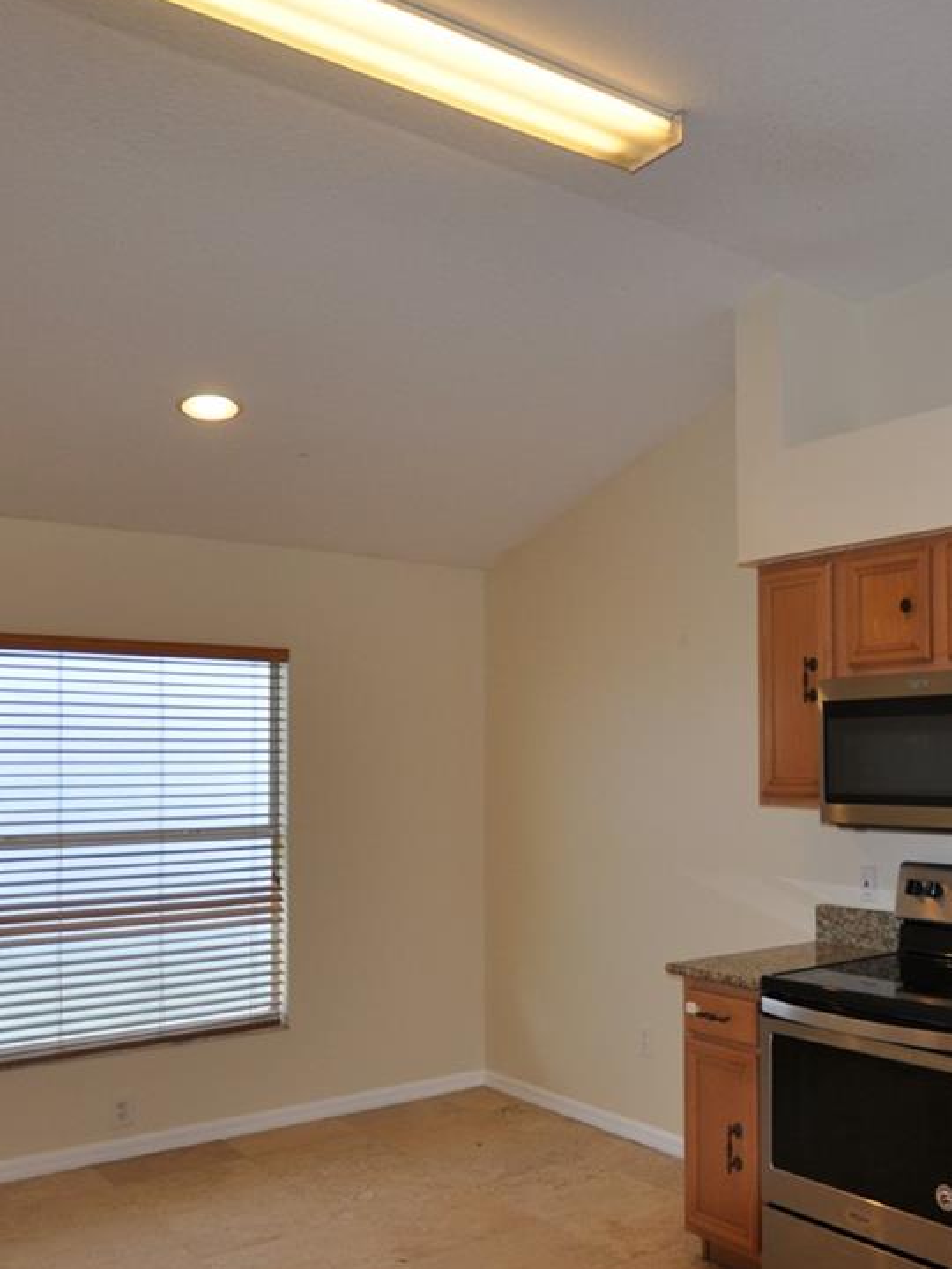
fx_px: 1173
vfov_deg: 56.6
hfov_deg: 40.9
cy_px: 726
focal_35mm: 32
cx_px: 846
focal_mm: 10
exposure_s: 1/200
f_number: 3.5
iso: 250
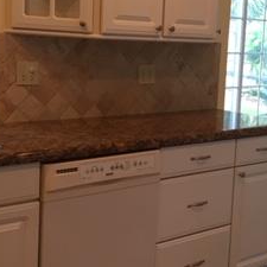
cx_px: 212
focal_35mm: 73
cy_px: 120
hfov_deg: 23.3
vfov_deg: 23.7
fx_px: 637
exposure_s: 1/30
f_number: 2.2
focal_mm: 4.15
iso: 64
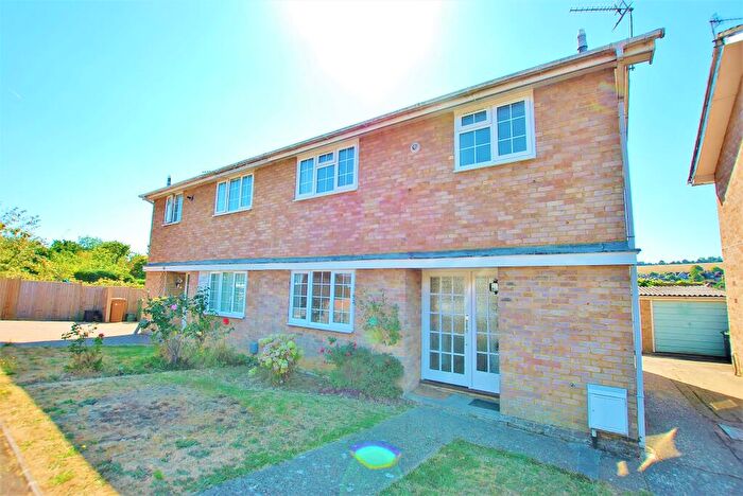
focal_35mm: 15
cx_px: 372
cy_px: 248
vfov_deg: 77.4
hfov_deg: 100.3
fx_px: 310
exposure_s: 1/160
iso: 100
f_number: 6.3
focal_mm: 10
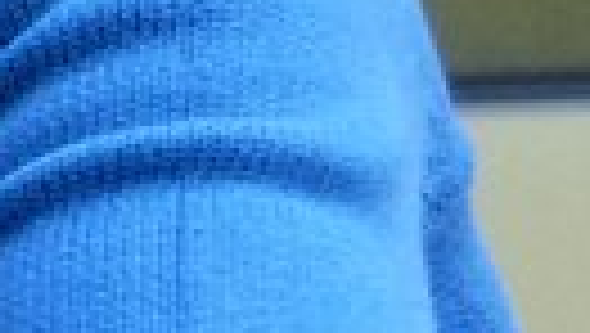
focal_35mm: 673
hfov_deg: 3.2
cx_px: -1036
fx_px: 10539
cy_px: 9
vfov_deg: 1.8
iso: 400
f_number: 2.8
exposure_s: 1/13
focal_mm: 14.5
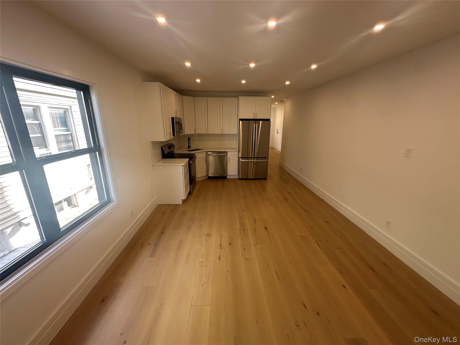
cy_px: 172
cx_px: 230
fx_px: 186
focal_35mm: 14
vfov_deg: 85.7
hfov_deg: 102.1
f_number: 2.2
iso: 125
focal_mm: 2.22
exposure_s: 1/99
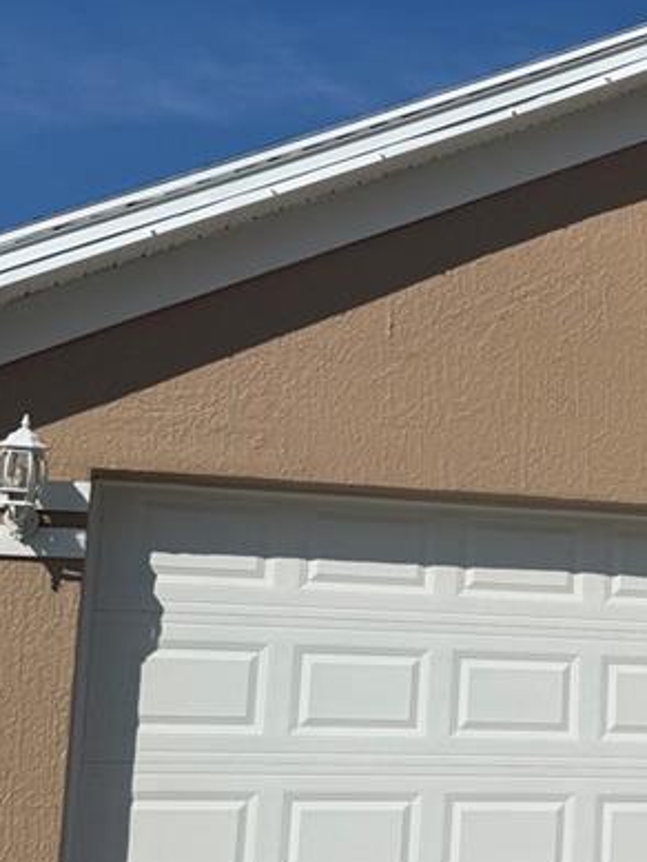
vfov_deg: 26.3
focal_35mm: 74
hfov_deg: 18.9
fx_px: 1843
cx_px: 764
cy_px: 470
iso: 80
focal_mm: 6.76
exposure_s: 1/14286
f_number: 1.78
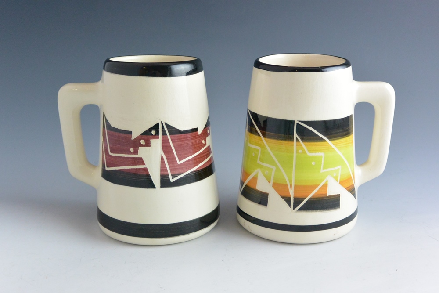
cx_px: 220
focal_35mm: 45
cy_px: 146
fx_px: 549
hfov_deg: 43.6
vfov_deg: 29.9
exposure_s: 1/60
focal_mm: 16.9
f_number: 4.5
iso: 800
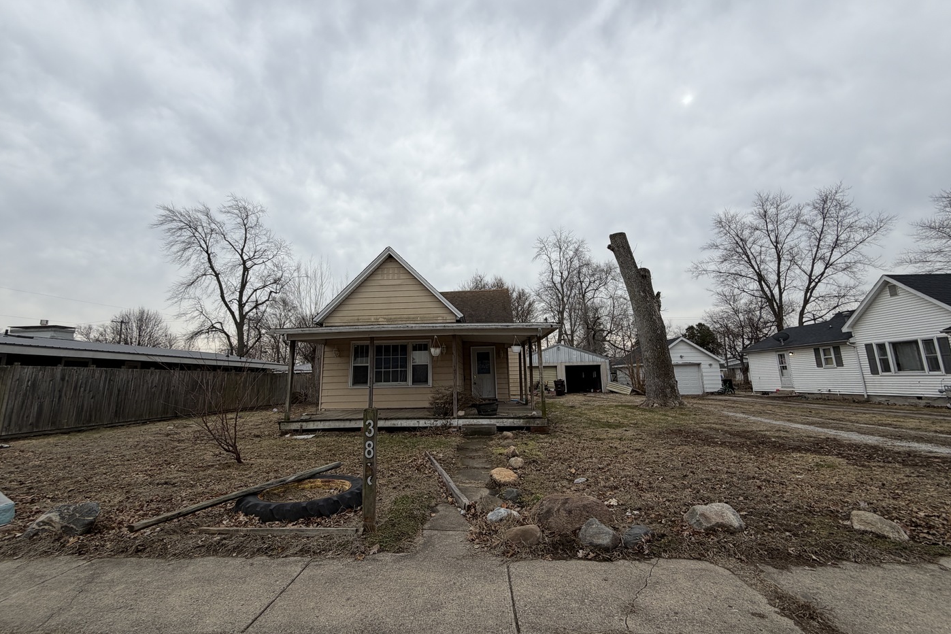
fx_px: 396
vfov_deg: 77.3
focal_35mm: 15
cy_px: 301
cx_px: 463
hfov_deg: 100.4
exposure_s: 1/770
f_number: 2.2
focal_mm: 2.22
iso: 25
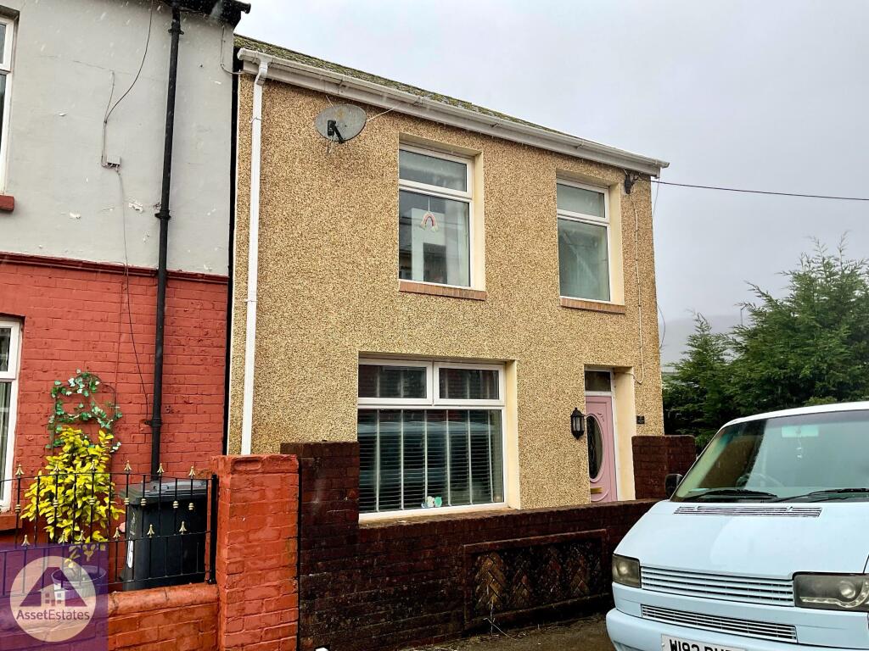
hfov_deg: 61.7
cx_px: 434
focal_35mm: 29
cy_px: 326
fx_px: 728
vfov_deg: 48.2
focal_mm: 3
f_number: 1.8
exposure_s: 1/613
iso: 16
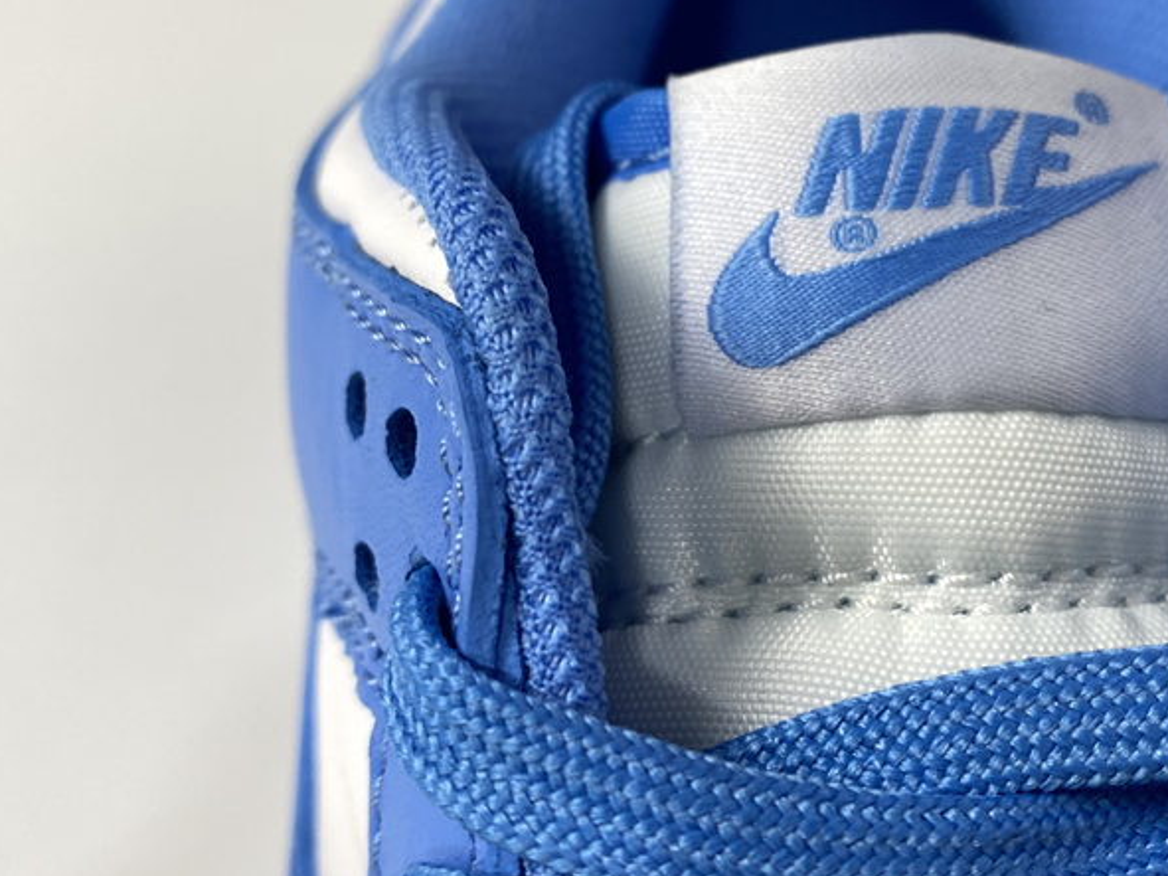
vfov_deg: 32.8
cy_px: 378
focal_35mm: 44
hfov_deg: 42.3
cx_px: 787
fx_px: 1484
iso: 50
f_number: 1.8
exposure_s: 1/100
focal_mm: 4.25
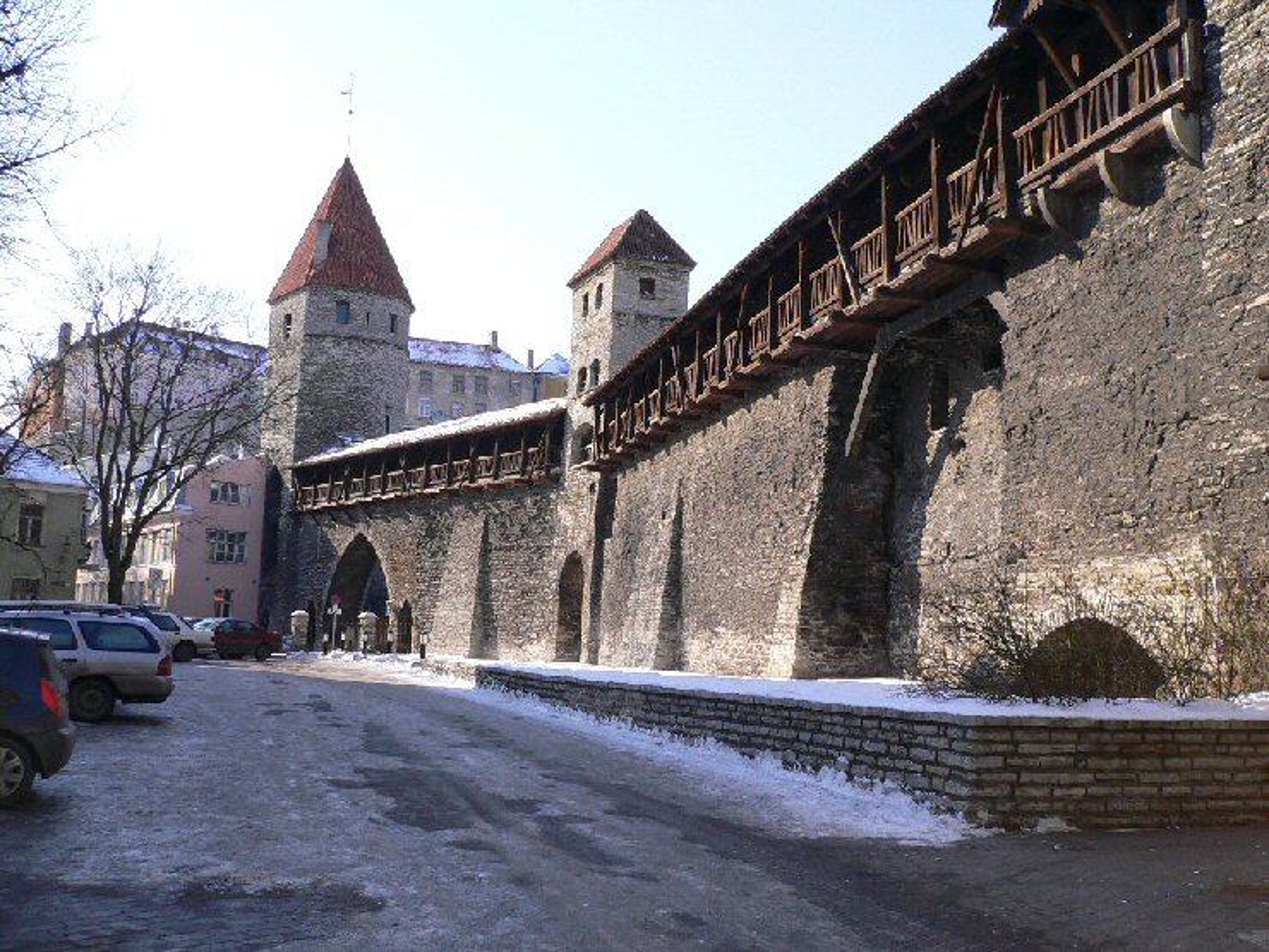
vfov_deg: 40.7
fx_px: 1283
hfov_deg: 52.6
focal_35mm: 35
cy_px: 476
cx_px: 634
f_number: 5.6
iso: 80
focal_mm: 5.8
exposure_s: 1/200
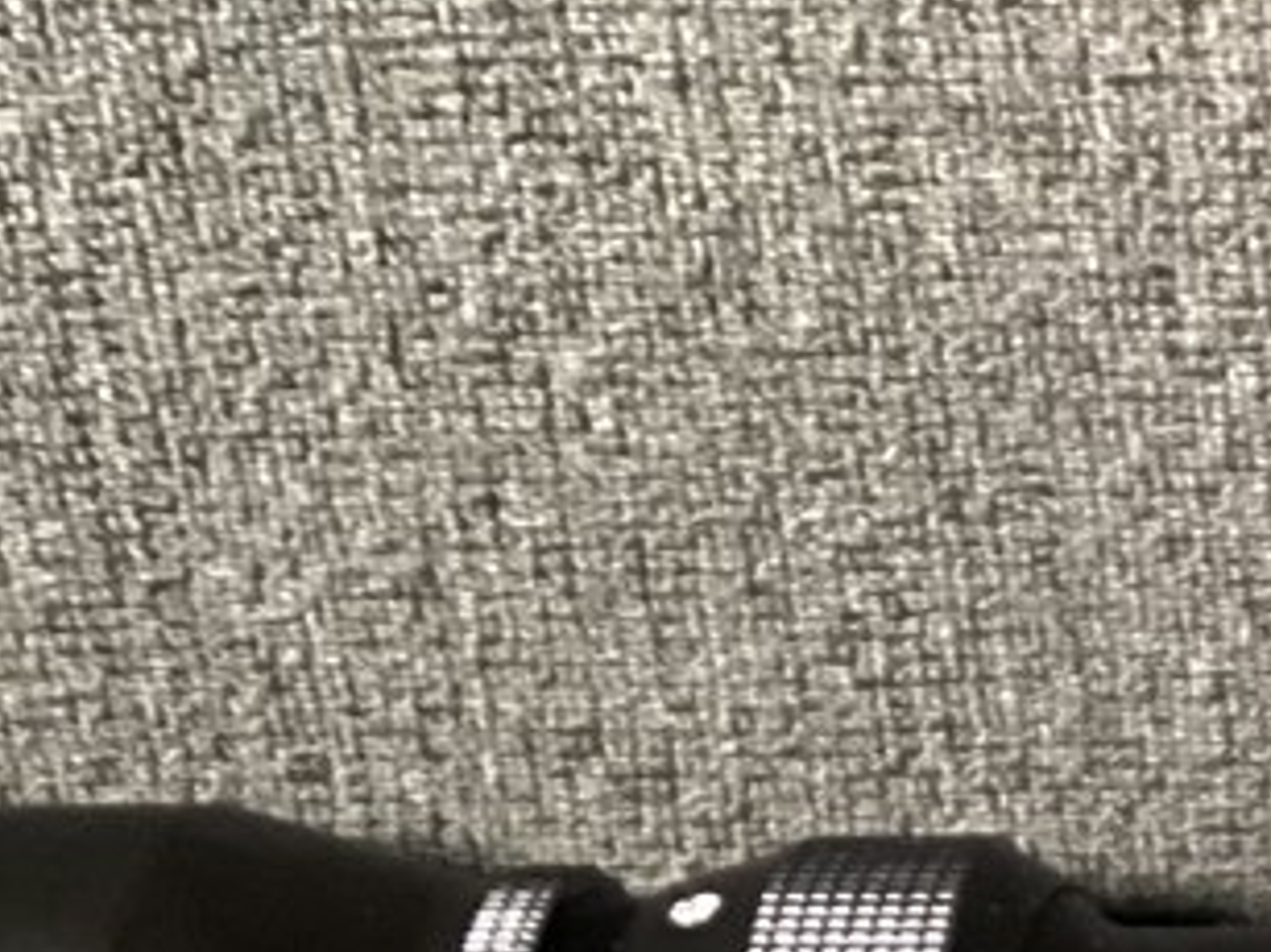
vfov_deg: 9.5
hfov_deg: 11.8
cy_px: 1293
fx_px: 5616
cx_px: 2399
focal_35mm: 153
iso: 400
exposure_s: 1/40
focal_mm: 3.3
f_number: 2.4
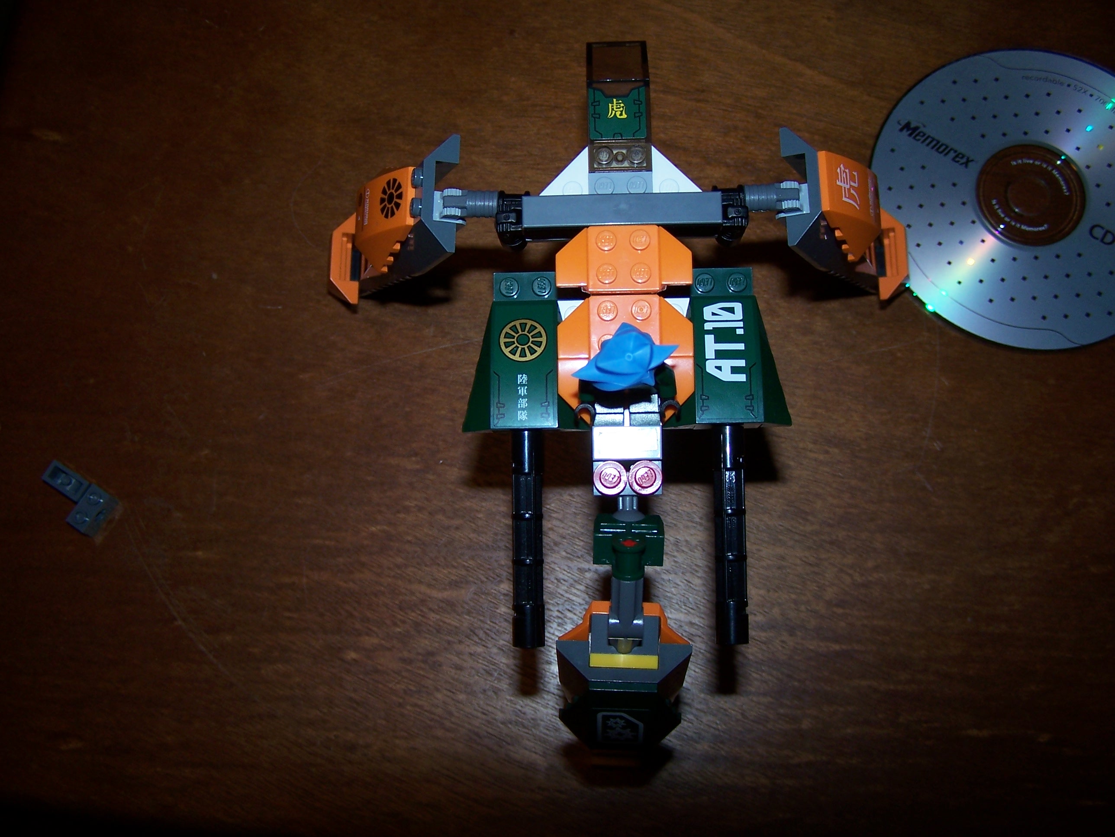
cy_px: 418
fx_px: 1224
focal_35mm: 38
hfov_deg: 49.0
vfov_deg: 37.7
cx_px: 558
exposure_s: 1/60
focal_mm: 6.3
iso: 80
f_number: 2.8
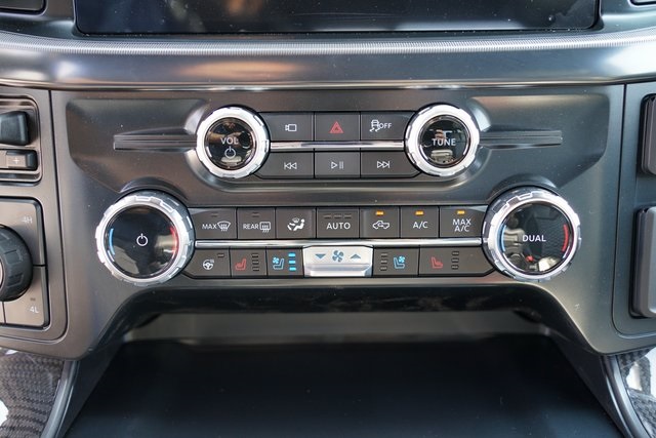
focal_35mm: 35
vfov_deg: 37.9
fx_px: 638
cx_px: 328
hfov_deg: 54.4
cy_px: 219
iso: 500
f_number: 4
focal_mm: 35
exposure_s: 1/60
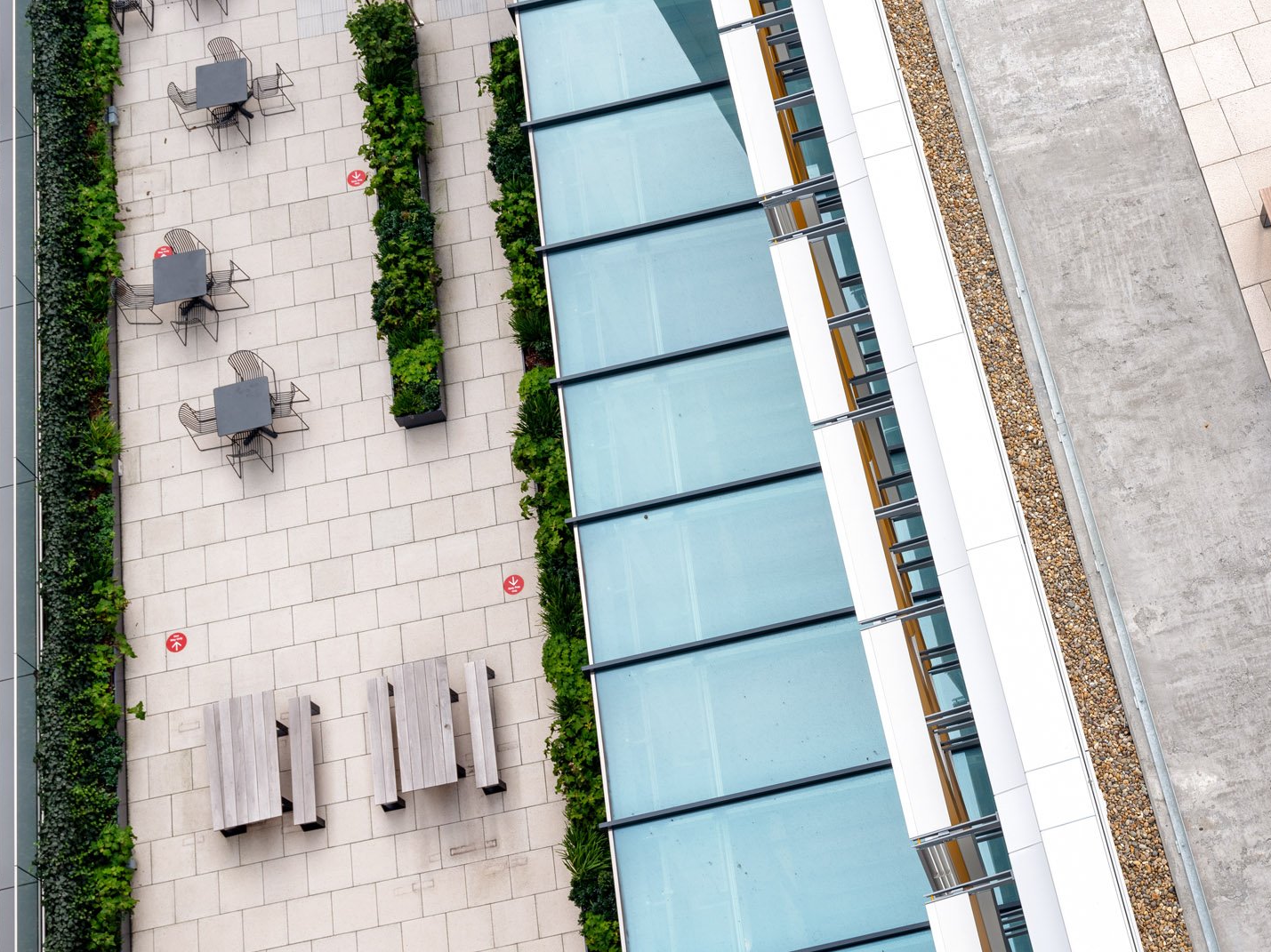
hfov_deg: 27.1
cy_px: 249
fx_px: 2570
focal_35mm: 70
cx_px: 1052
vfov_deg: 20.8
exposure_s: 1/80
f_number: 9
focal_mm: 50
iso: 100
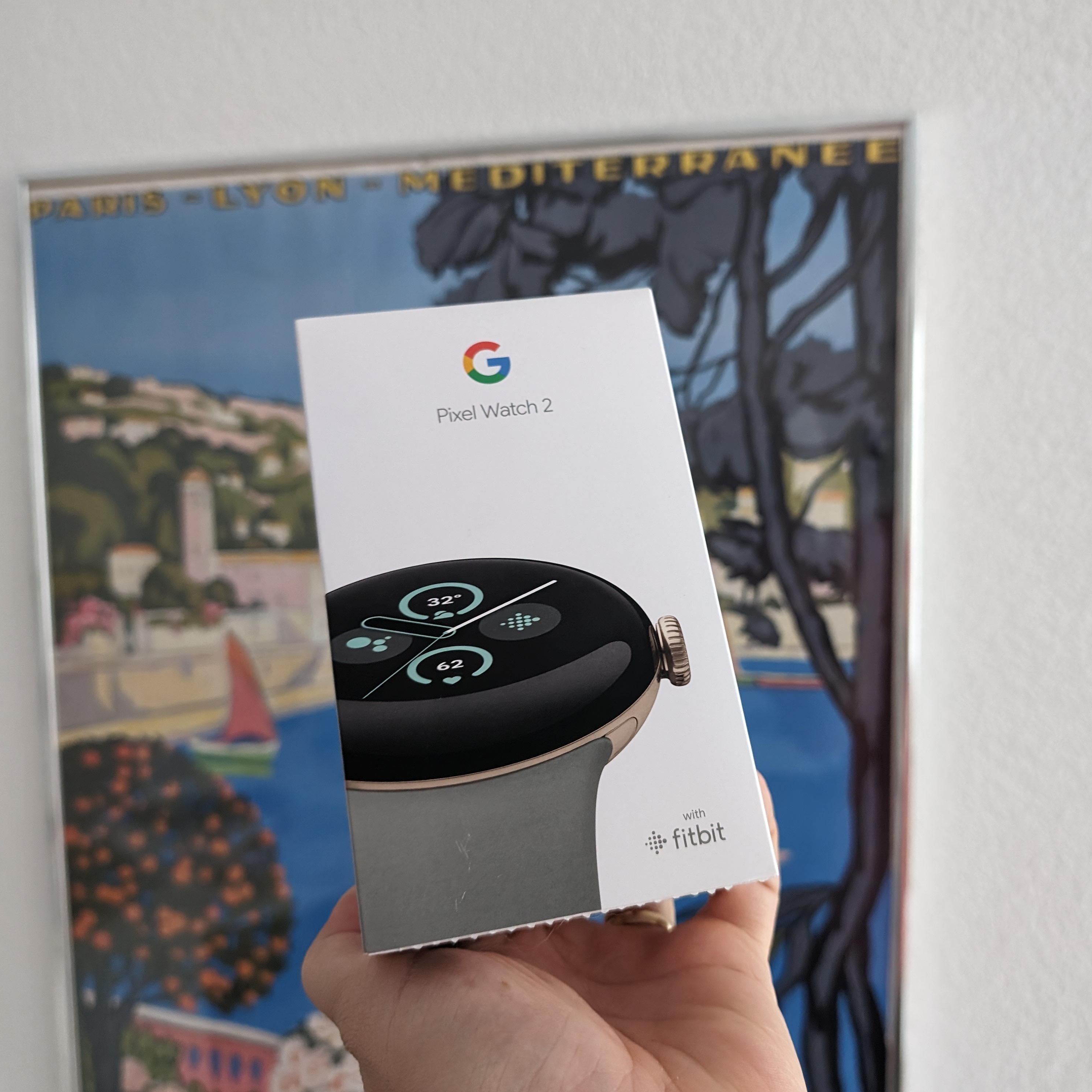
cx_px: 632
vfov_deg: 55.6
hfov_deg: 55.4
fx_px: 1035
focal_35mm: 29
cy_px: 560
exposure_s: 1/49.1
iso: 1242
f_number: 1.68
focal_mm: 6.9
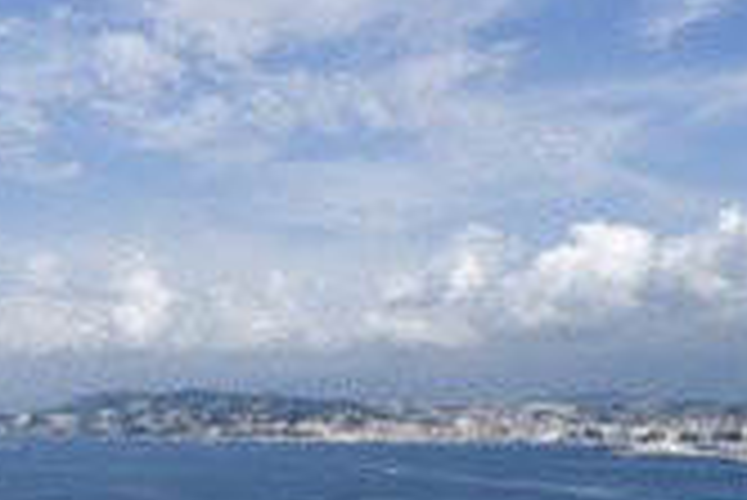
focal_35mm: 76
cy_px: 577
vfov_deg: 17.3
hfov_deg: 26.3
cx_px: 189
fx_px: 1578
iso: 200
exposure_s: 1/250
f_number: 16
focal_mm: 30
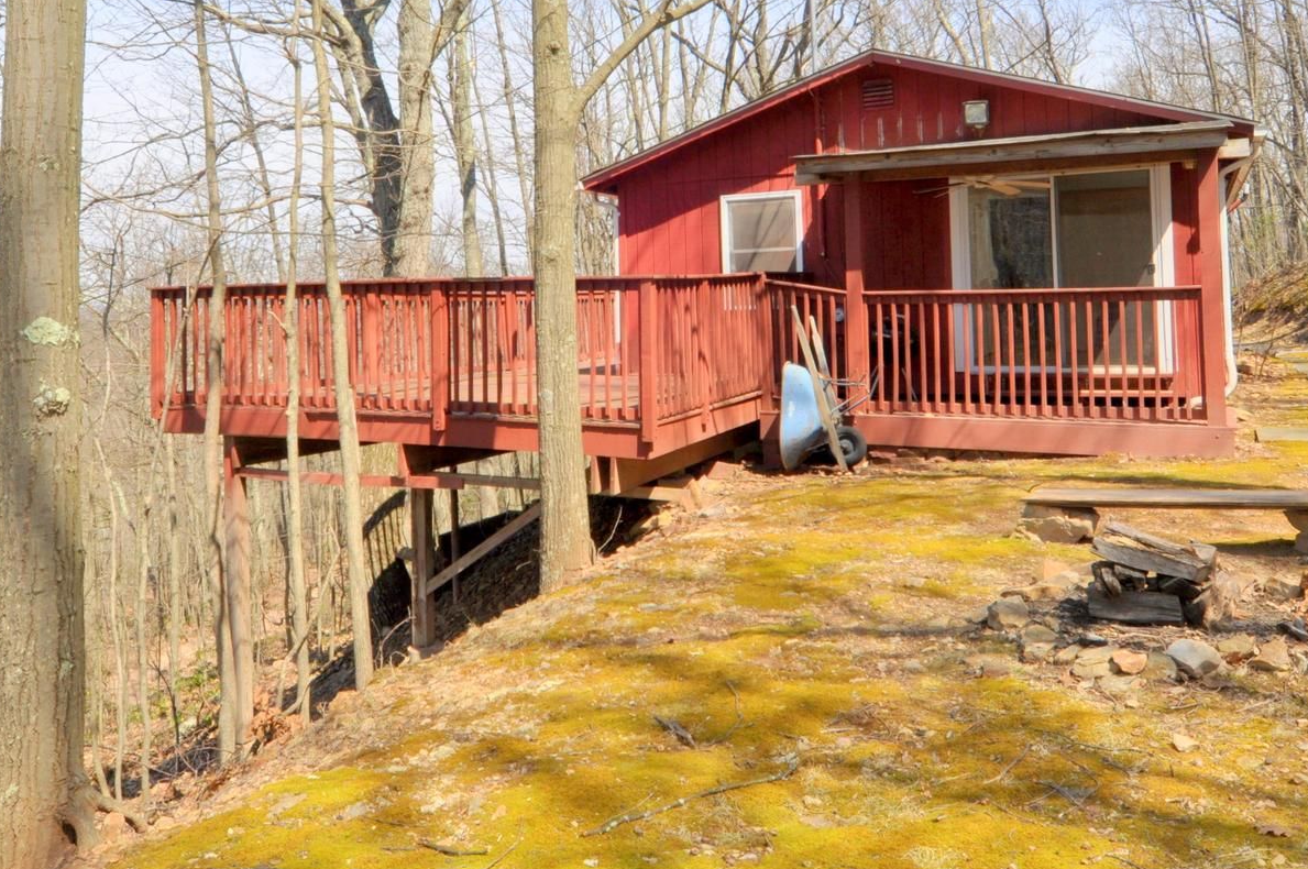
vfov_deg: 41.4
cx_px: 603
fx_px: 1125
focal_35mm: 31
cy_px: 261
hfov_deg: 60.3
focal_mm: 12
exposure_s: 1/200
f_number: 13
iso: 200
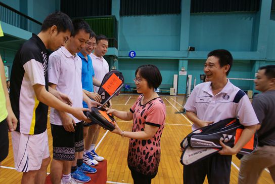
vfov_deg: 67.4
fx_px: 138
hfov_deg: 90.0
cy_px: 92
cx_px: 138
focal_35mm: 18
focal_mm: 18
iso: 400
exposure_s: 1/60
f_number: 3.5
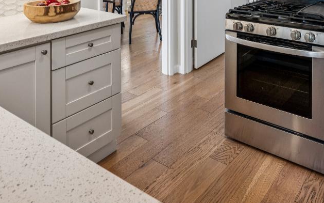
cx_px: 233
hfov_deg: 54.7
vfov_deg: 30.5
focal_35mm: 34
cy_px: -52
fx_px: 300
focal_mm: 14
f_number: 8
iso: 100
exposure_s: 1/13
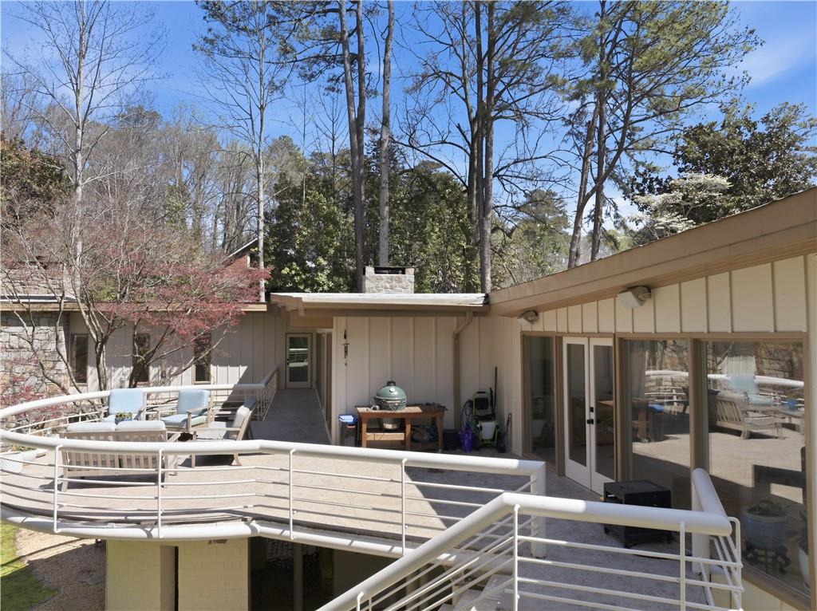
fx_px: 566
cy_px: 306
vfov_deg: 56.7
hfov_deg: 71.6
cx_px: 408
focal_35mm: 24
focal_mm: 12.3
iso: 100
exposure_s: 1/320
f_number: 5
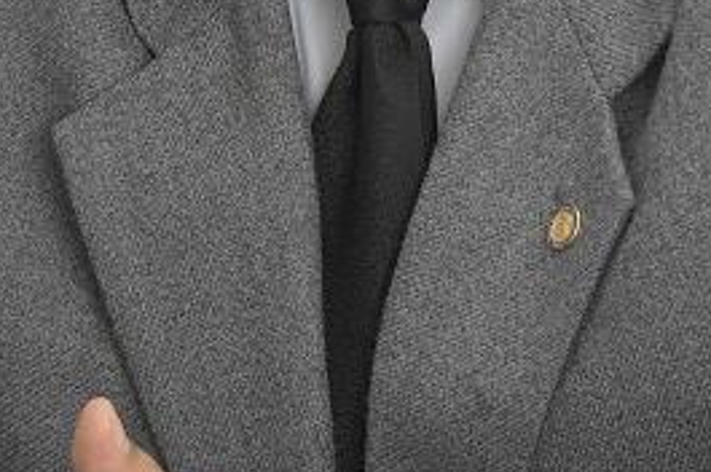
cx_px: 236
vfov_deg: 4.4
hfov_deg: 6.6
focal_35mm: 312
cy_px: 59
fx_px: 6152
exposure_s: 1/160
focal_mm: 55
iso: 2000
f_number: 5
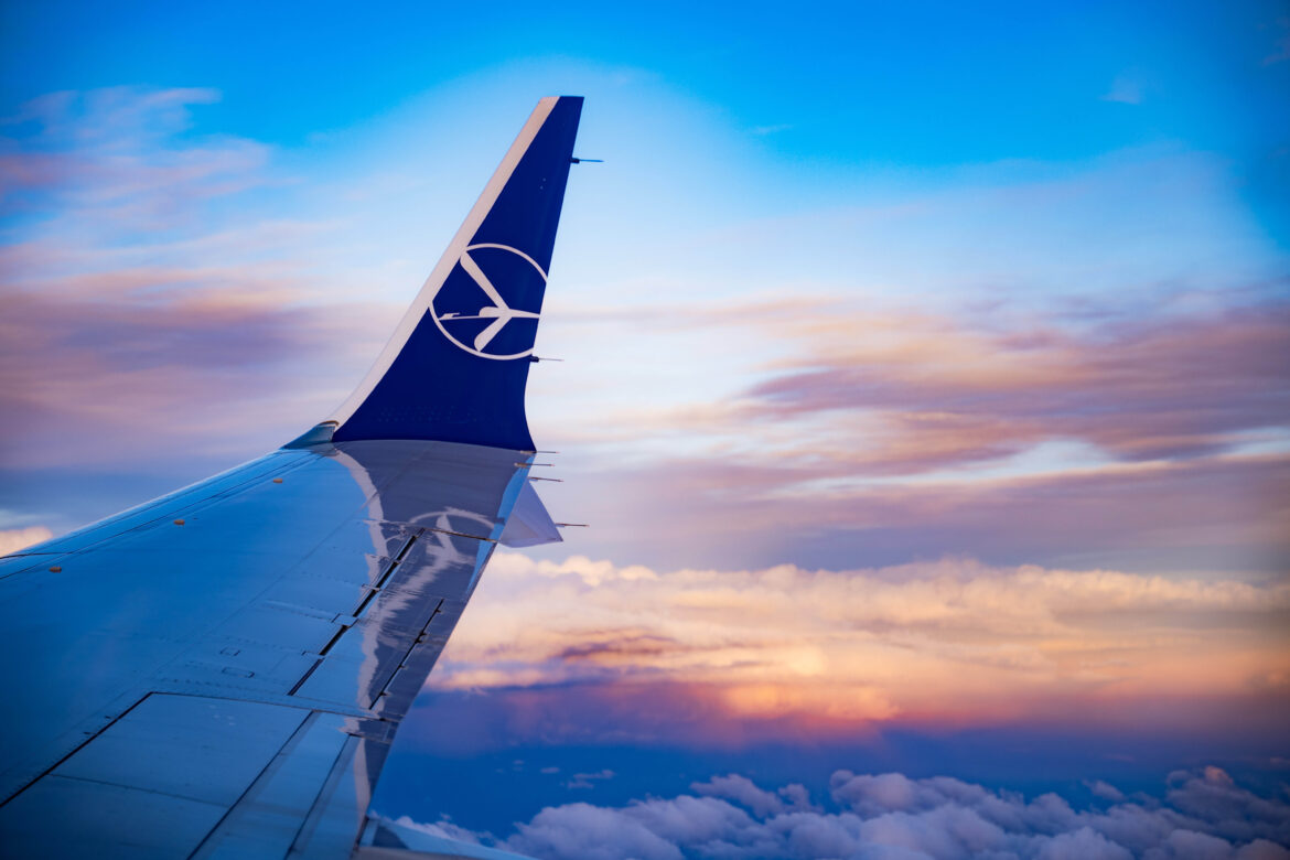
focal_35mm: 70
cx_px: 645
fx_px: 2508
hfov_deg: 28.8
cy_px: 430
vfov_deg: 19.5
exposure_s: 1/100
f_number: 2.8
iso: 50
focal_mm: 70
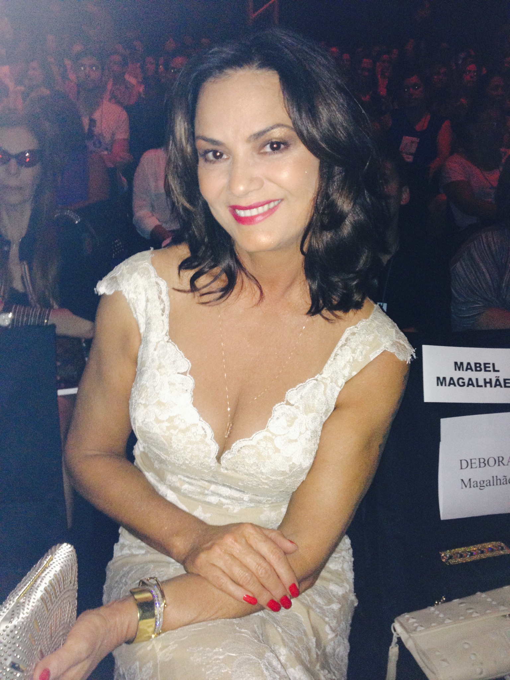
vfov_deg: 52.6
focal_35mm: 35
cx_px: 255
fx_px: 688
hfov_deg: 40.7
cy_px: 340
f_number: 2.4
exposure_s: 1/16
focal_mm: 4.28
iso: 125
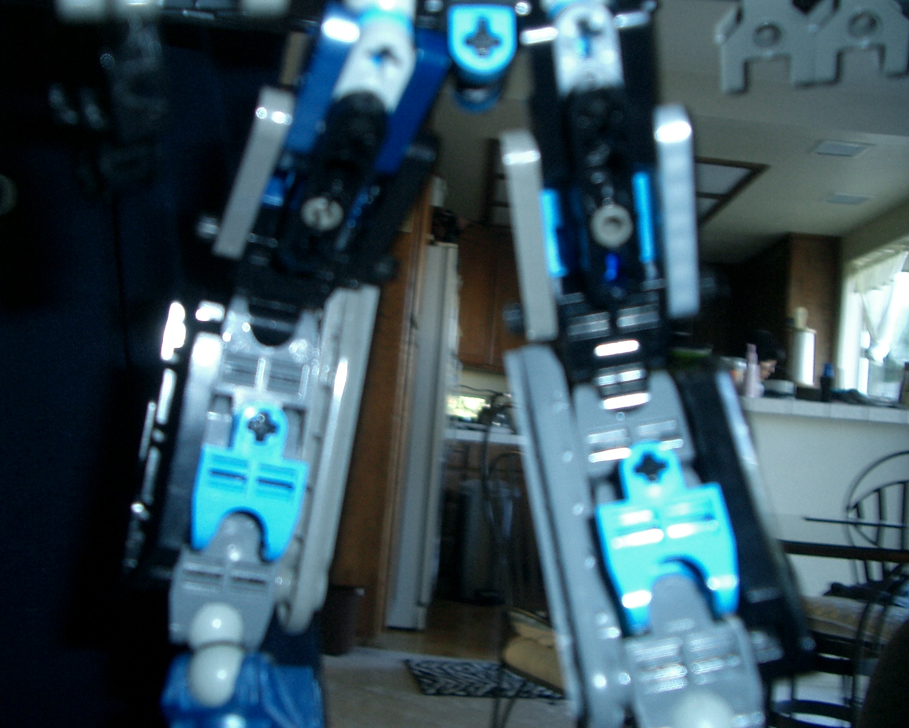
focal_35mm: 37
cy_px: 367
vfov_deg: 40.1
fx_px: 995
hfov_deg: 49.0
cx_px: 417
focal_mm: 5.8
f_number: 2.6
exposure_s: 1/40
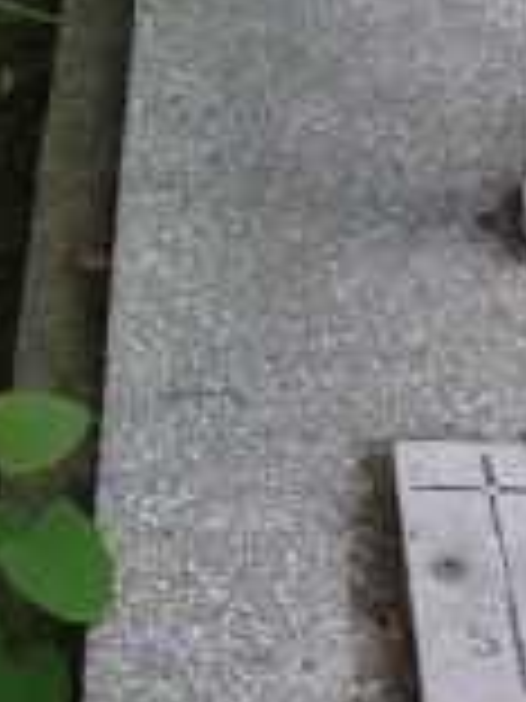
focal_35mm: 108
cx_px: 715
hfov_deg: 13.2
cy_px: 459
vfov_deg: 18.2
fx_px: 2188
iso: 100
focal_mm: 7.4
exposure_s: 1/100
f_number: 2.8
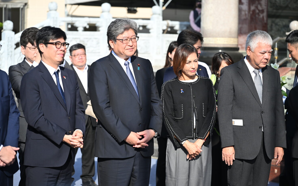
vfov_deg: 12.3
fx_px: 861
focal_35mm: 106
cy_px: 95
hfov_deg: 19.6
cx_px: 149
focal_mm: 103
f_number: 4
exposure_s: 1/1250
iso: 200
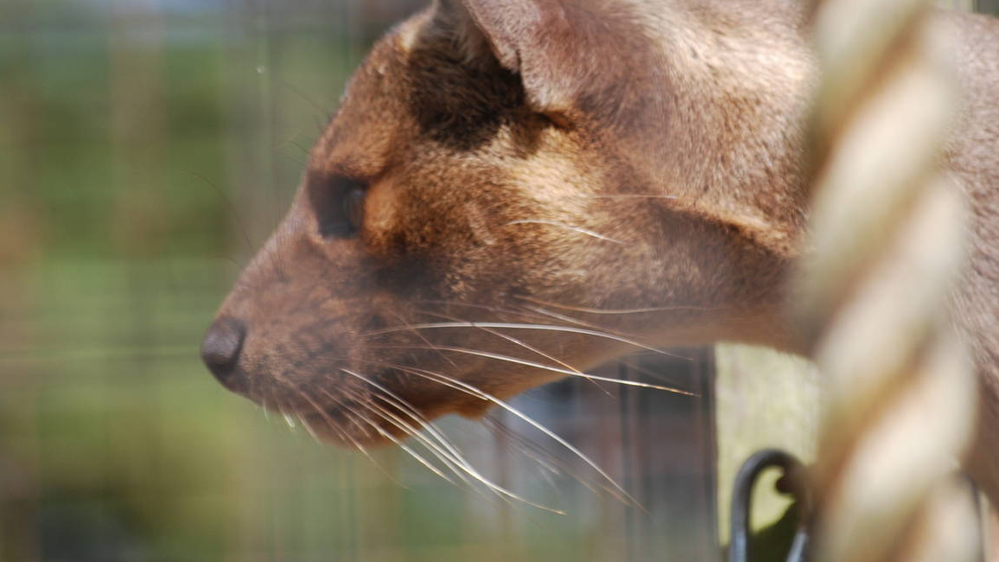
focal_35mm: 479
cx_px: 589
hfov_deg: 4.5
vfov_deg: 2.5
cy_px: 190
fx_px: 12687
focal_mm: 220
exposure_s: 1/500
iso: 220
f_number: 5.3
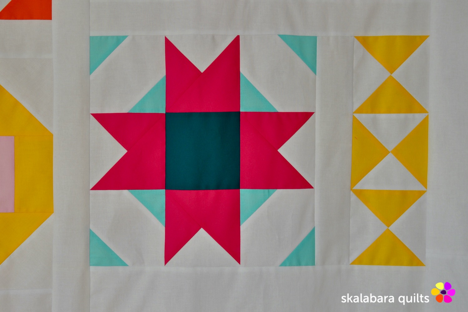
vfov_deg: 28.1
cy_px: 156
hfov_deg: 41.1
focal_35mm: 48
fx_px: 624
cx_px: 234
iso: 200
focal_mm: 32
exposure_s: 1/50
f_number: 7.1
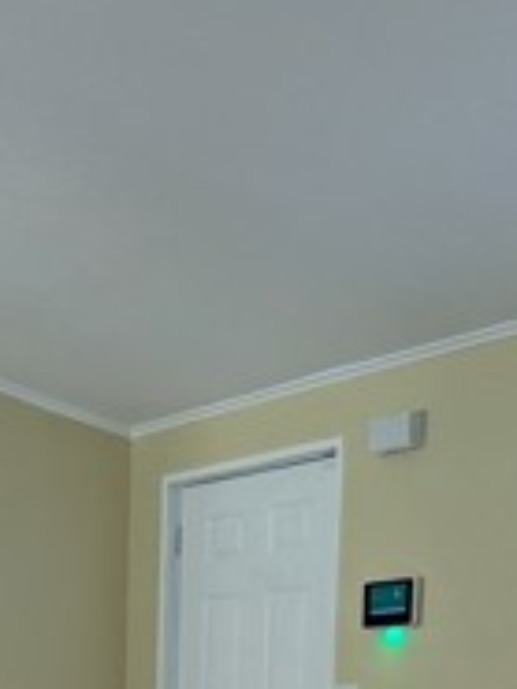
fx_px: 1651
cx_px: -264
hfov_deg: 16.2
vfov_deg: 20.3
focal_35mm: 83
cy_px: 1024
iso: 142
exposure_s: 1/23.8
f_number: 1.85
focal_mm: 6.81
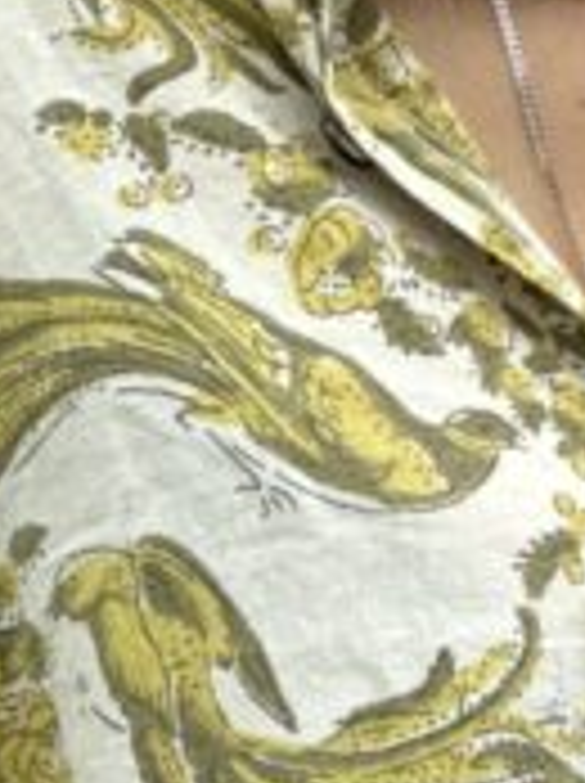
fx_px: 8019
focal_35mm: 355
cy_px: 657
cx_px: 720
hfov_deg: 4.2
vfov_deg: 5.6
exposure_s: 1/121
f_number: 2.8
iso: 20
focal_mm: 9
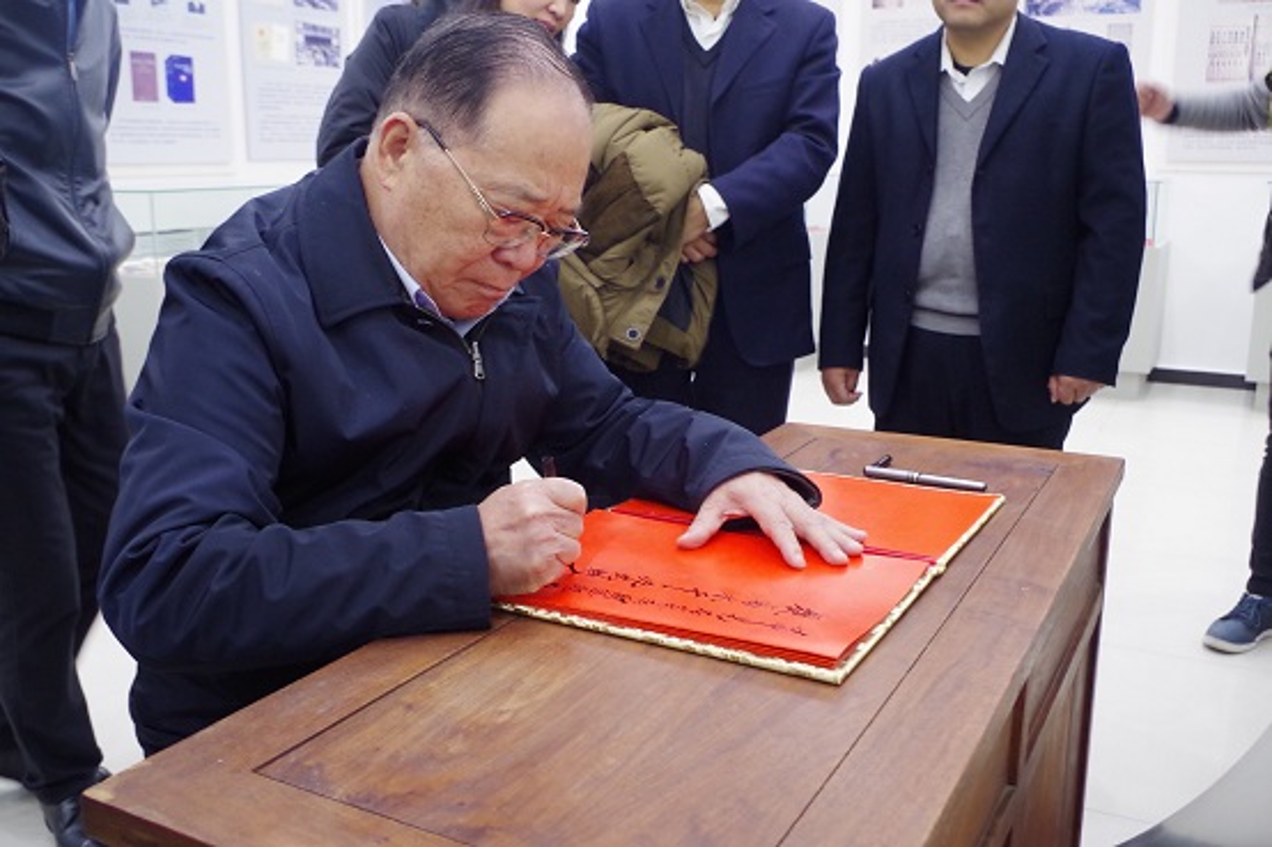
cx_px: 636
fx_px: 1095
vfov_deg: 42.3
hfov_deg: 60.3
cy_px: 424
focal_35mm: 31
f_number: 5.6
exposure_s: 1/20
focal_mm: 21.25
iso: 1600
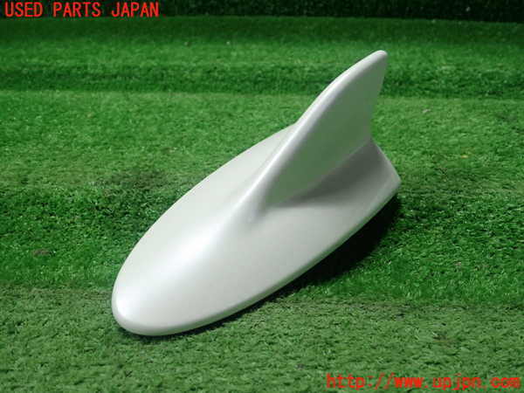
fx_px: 454
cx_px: 262
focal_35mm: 30
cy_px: 196
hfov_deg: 60.0
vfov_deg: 46.8
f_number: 2.3
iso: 250
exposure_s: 1/125
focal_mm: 5.5
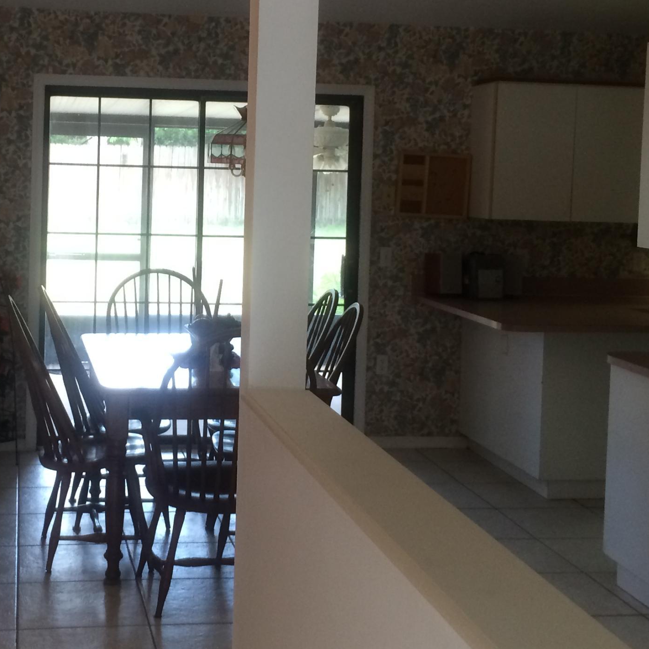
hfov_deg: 30.8
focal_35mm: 55
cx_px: 200
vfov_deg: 30.9
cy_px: 232
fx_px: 1167
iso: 125
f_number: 2.2
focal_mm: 4.15
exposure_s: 1/30
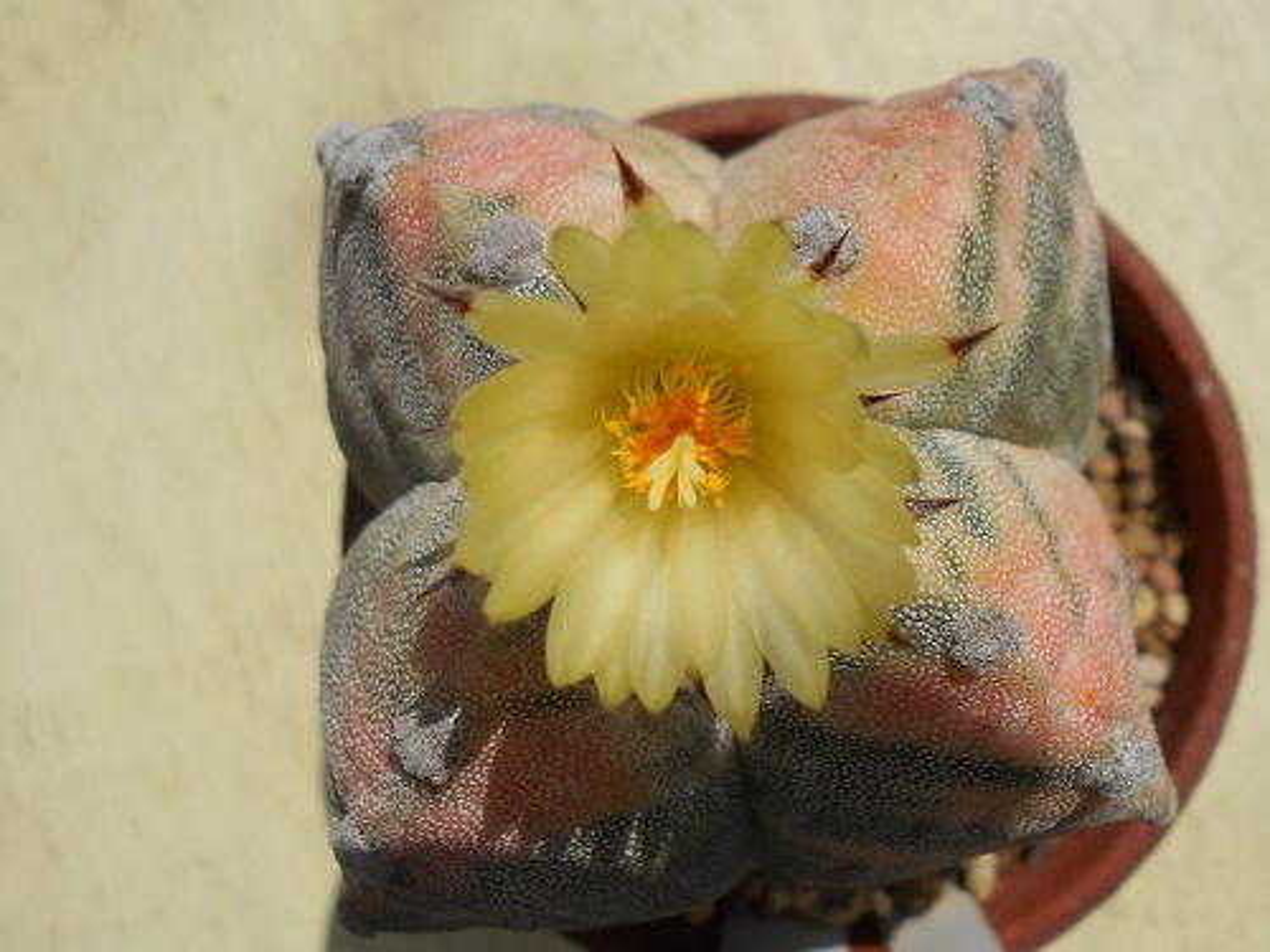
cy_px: 476
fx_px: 1101
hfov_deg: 60.0
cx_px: 635
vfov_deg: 46.8
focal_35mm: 30
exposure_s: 1/320
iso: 80
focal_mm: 5.1
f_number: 8.5
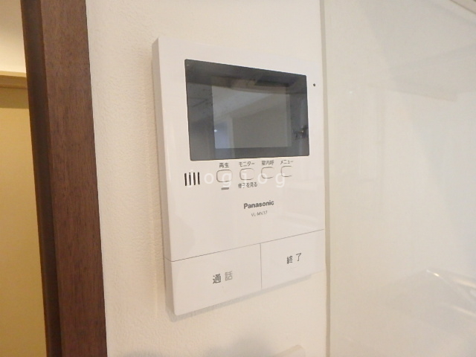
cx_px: 238
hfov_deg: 79.0
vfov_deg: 63.4
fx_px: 289
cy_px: 178
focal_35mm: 21
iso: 800
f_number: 3.5
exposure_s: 1/30
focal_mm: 3.7
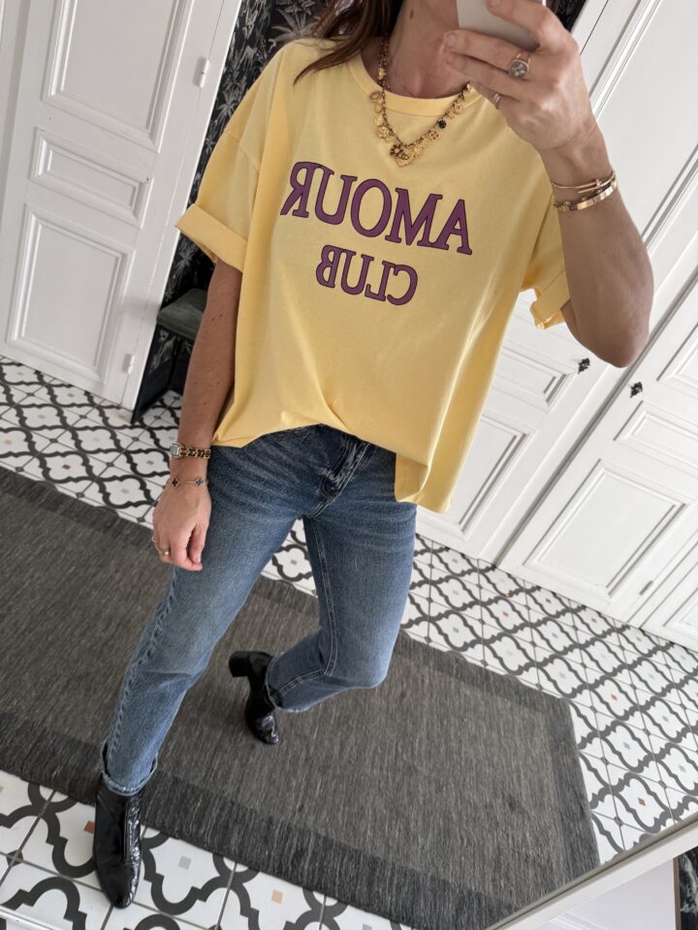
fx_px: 645
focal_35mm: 24
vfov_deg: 71.6
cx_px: 349
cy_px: 465
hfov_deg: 56.8
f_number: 1.78
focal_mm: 6.76
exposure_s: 1/121
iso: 160
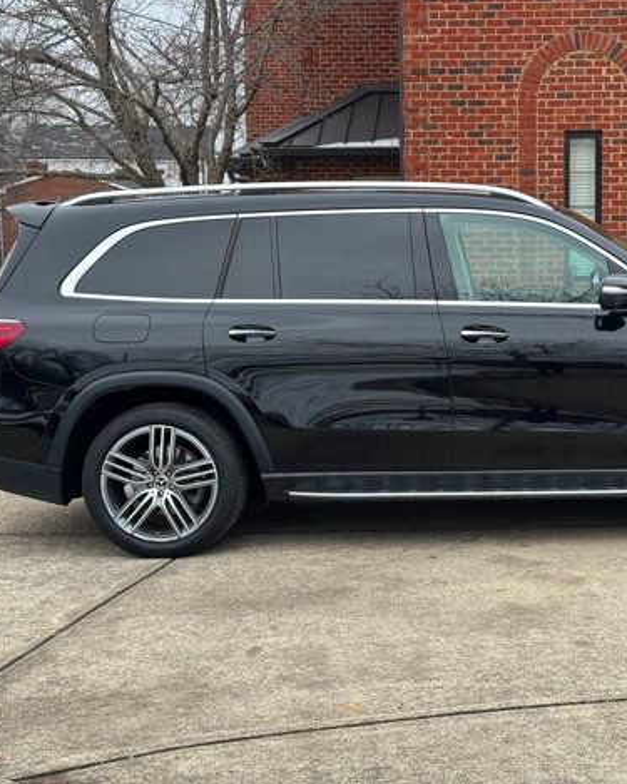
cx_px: 470
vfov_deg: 29.6
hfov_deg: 23.6
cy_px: 396
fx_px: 1485
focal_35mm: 64
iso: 64
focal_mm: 6.76
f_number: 1.78
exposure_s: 1/183
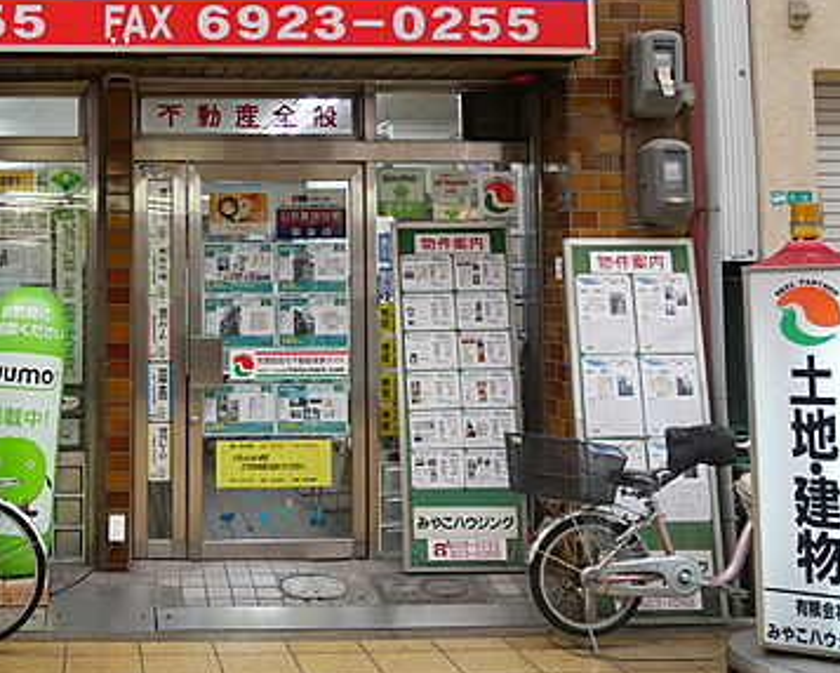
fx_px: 1045
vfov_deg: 35.3
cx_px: 111
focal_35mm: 42
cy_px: 212
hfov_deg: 41.0
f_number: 3.5
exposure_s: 1/60
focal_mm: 12
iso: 250
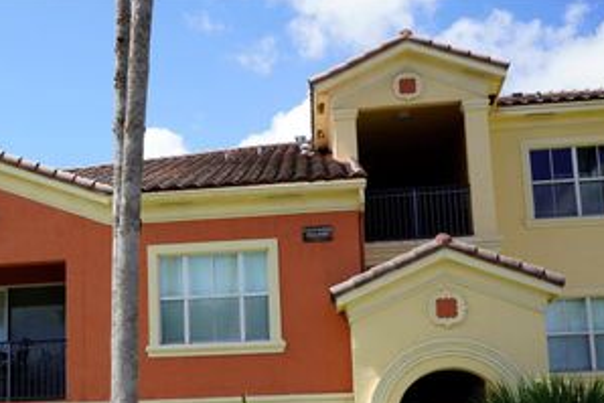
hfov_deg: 31.6
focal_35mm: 62
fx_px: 1041
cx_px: 132
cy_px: 329
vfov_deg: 21.6
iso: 100
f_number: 9
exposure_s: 1/125
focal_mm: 37
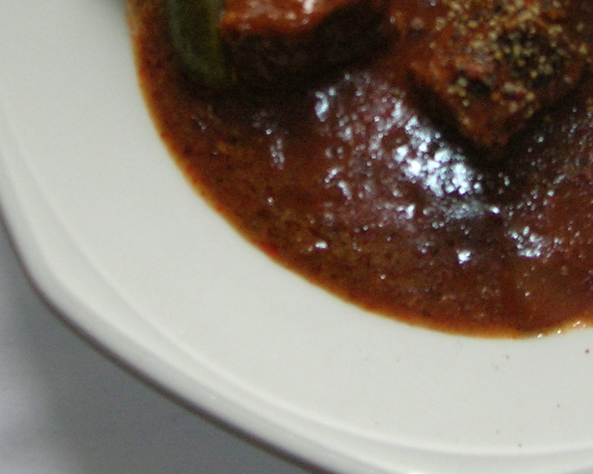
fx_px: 1667
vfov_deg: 15.7
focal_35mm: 95
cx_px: 487
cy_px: -50
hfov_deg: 19.9
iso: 117
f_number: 2.9
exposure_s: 1/29.2
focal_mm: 5.7
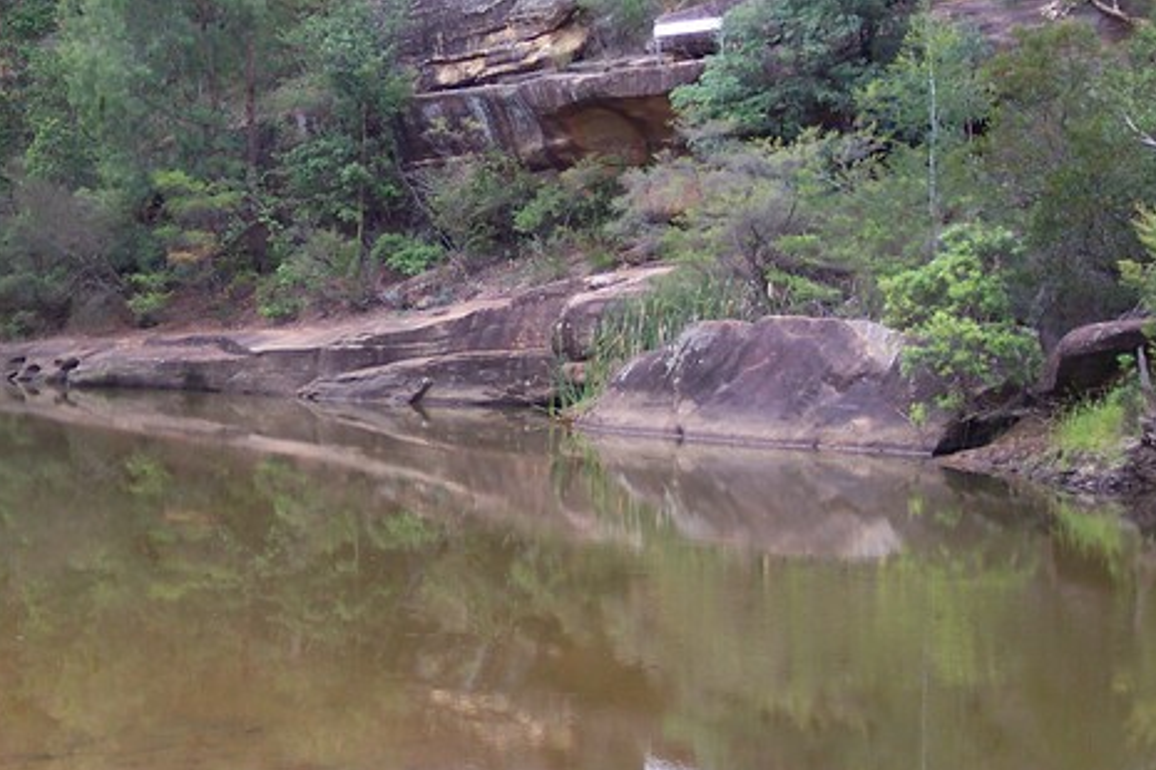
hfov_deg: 25.5
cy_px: 355
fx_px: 2537
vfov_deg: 17.3
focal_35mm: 79
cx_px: 365
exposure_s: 1/45
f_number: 3.4
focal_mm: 10.7
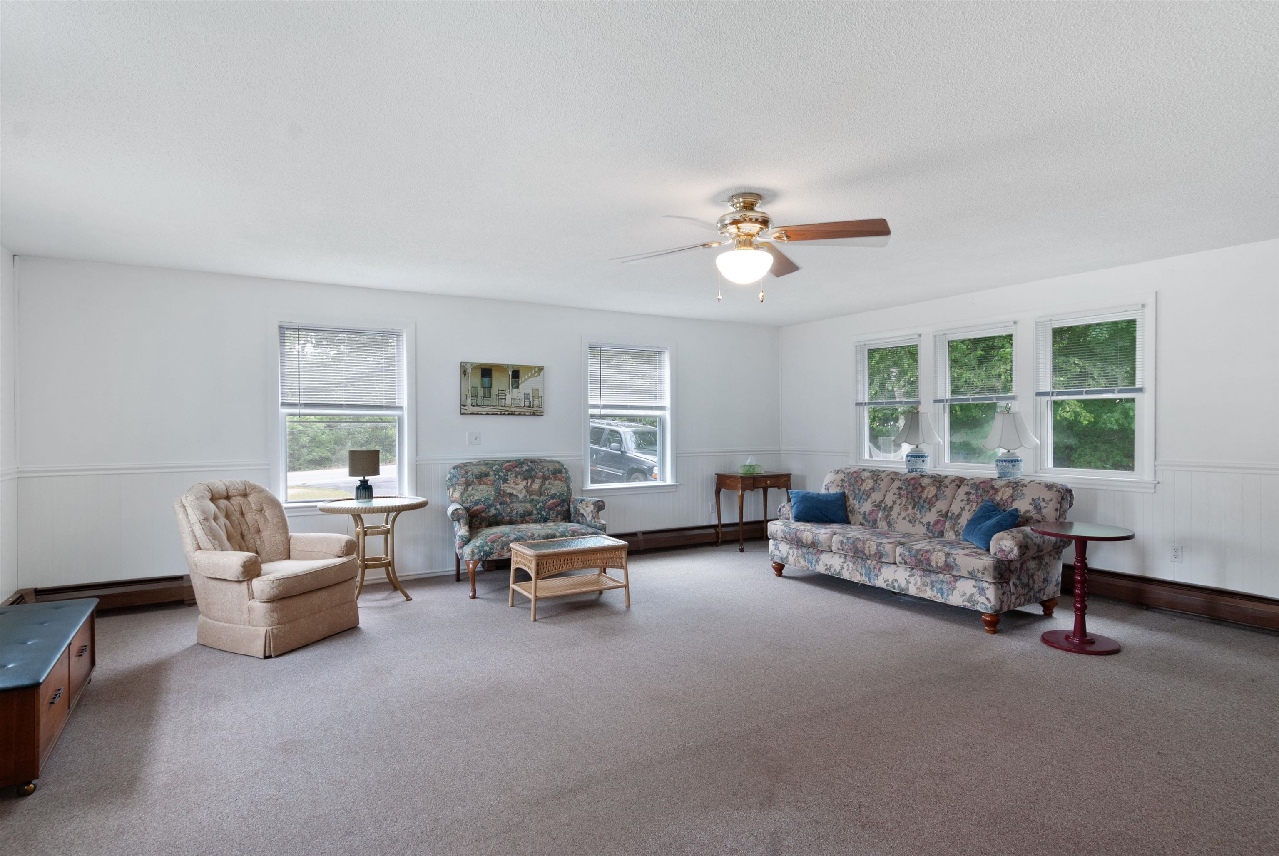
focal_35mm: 18
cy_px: 428
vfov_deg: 67.5
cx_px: 640
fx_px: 640
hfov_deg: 89.9
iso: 200
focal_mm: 12
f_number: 9
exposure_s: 1/4
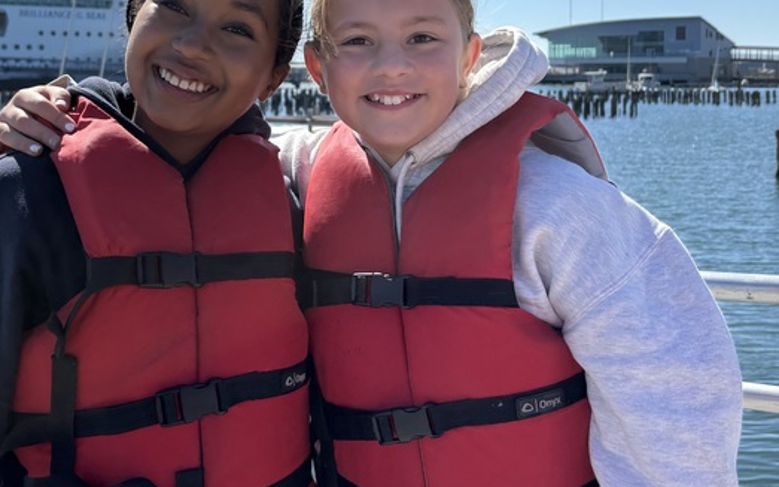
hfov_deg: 37.4
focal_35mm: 54
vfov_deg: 23.8
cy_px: 153
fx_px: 1147
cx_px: 304
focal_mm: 5.96
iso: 50
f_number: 1.6
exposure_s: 1/2571
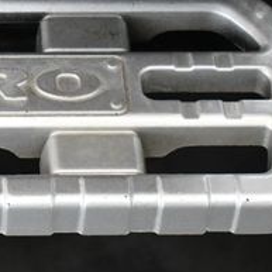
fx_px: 1502
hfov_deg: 10.2
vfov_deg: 10.3
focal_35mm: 169
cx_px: -70
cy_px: 110
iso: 1800
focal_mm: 30
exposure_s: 1/125
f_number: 4.2
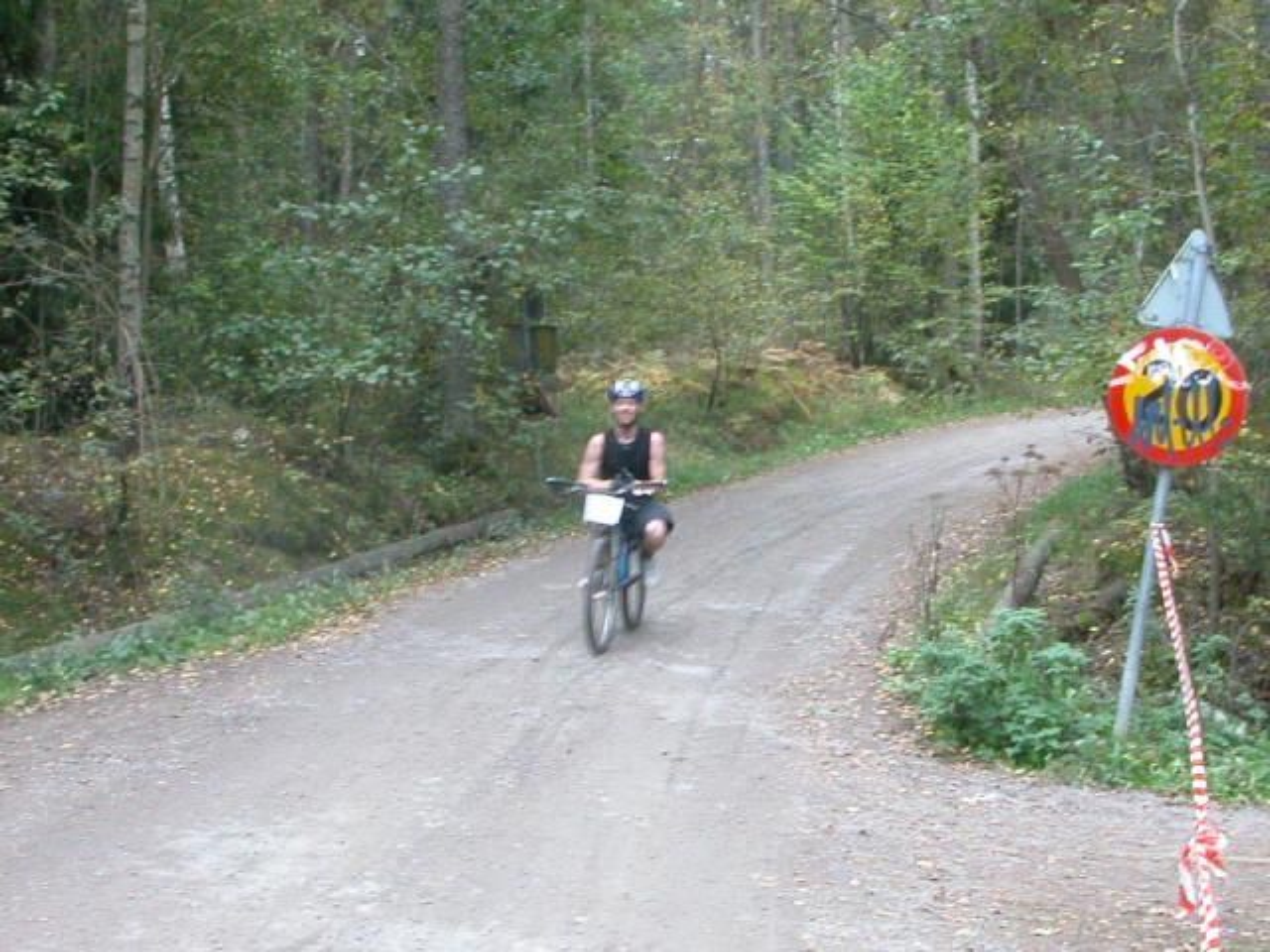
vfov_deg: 40.7
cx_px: 635
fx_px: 1284
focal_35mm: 35
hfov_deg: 52.6
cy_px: 476
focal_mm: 8.9
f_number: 6.3
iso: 400
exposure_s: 1/19.4
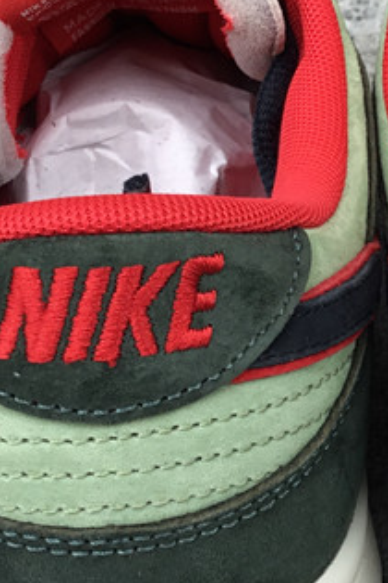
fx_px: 1487
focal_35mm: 92
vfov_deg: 22.1
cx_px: 475
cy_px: 308
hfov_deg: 14.4
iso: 25
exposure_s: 1/100
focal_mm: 3.3
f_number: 2.4
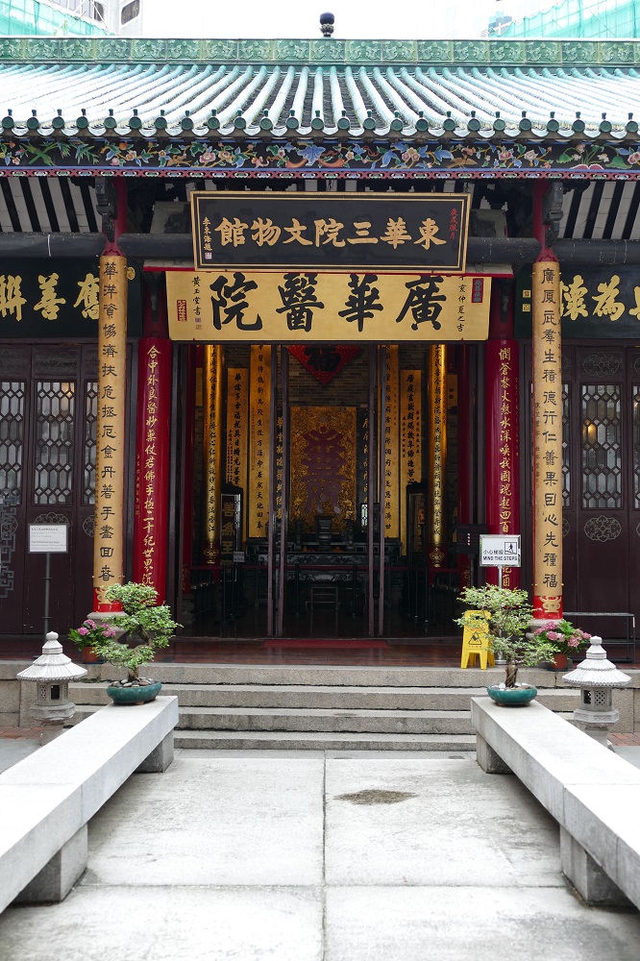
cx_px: 320
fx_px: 1067
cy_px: 480
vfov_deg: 48.5
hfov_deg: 33.4
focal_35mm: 40
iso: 125
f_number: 3.1
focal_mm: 14.5
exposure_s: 1/160
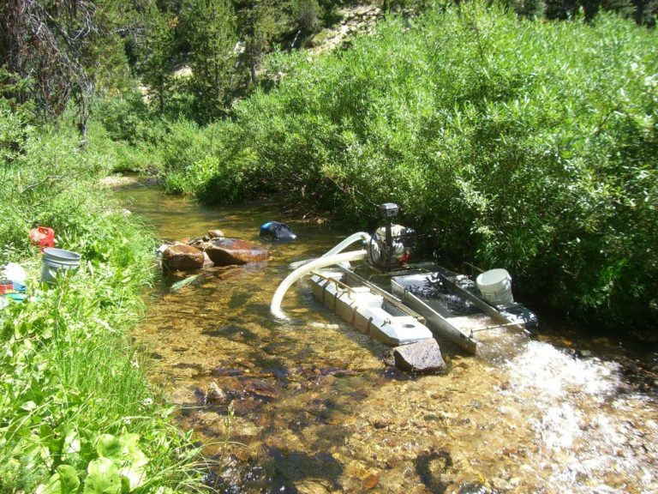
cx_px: 329
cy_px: 247
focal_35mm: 38
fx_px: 722
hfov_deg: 49.0
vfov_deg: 37.7
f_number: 4.3
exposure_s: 1/160
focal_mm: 6.2
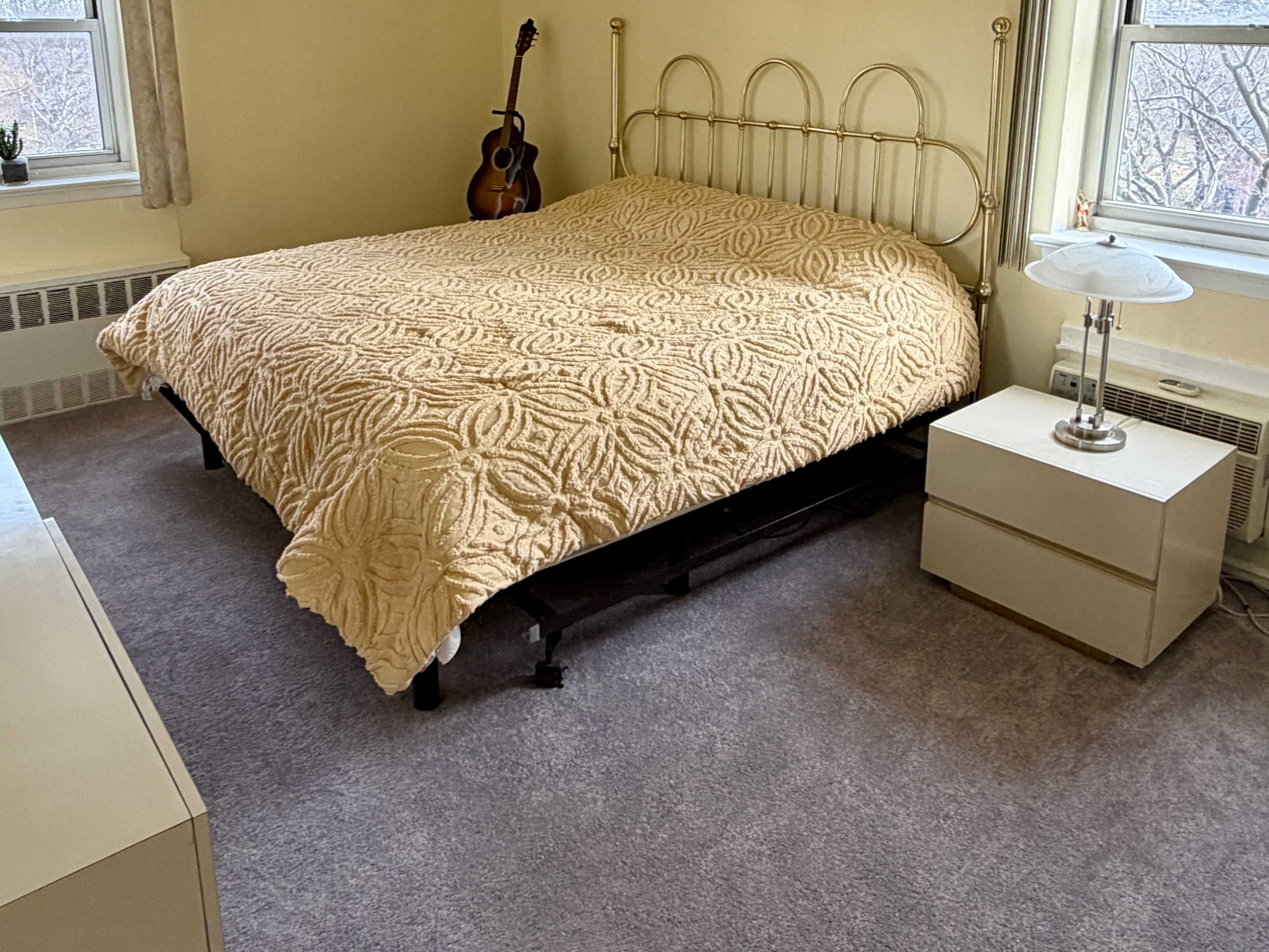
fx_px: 1026
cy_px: 273
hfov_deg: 63.4
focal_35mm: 28
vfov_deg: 48.4
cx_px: 661
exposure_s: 1/121
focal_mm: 2.22
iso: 160
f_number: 2.2
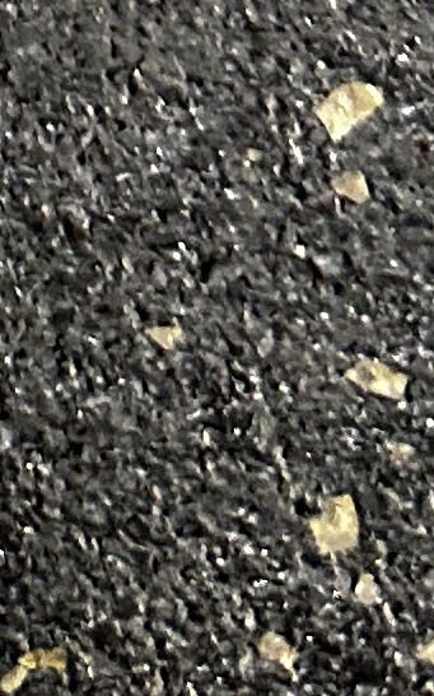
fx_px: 3560
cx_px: -703
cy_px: -1526
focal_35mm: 188
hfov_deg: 6.5
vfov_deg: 8.8
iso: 320
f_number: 1.78
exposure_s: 1/60
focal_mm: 6.86
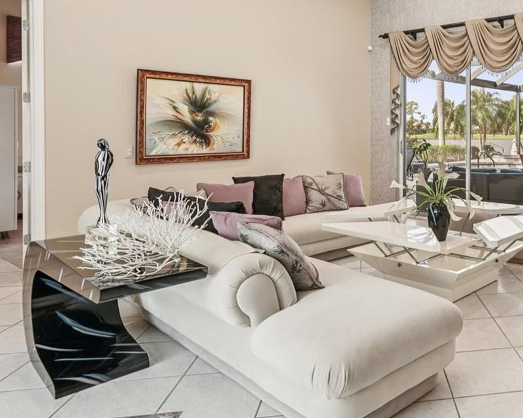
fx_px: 464
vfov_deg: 47.6
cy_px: 136
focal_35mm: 30
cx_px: 450
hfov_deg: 53.0
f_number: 8
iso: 400
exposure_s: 1/50
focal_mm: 16
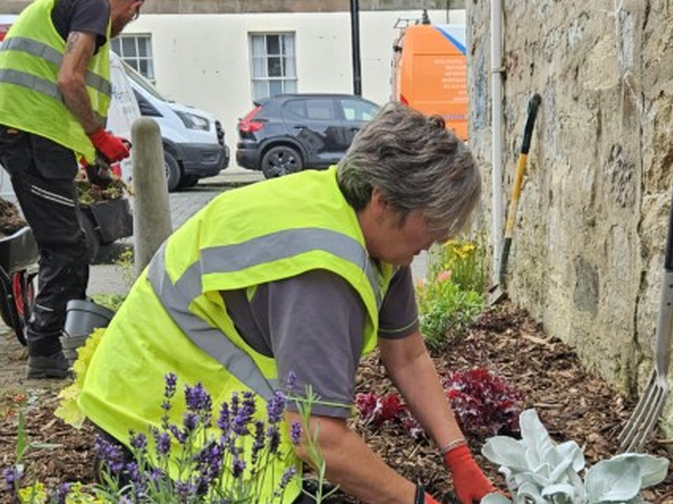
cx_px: 416
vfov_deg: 35.7
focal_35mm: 39
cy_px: 398
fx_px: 758
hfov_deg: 47.5
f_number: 1.8
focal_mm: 5.4
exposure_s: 1/409
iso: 40
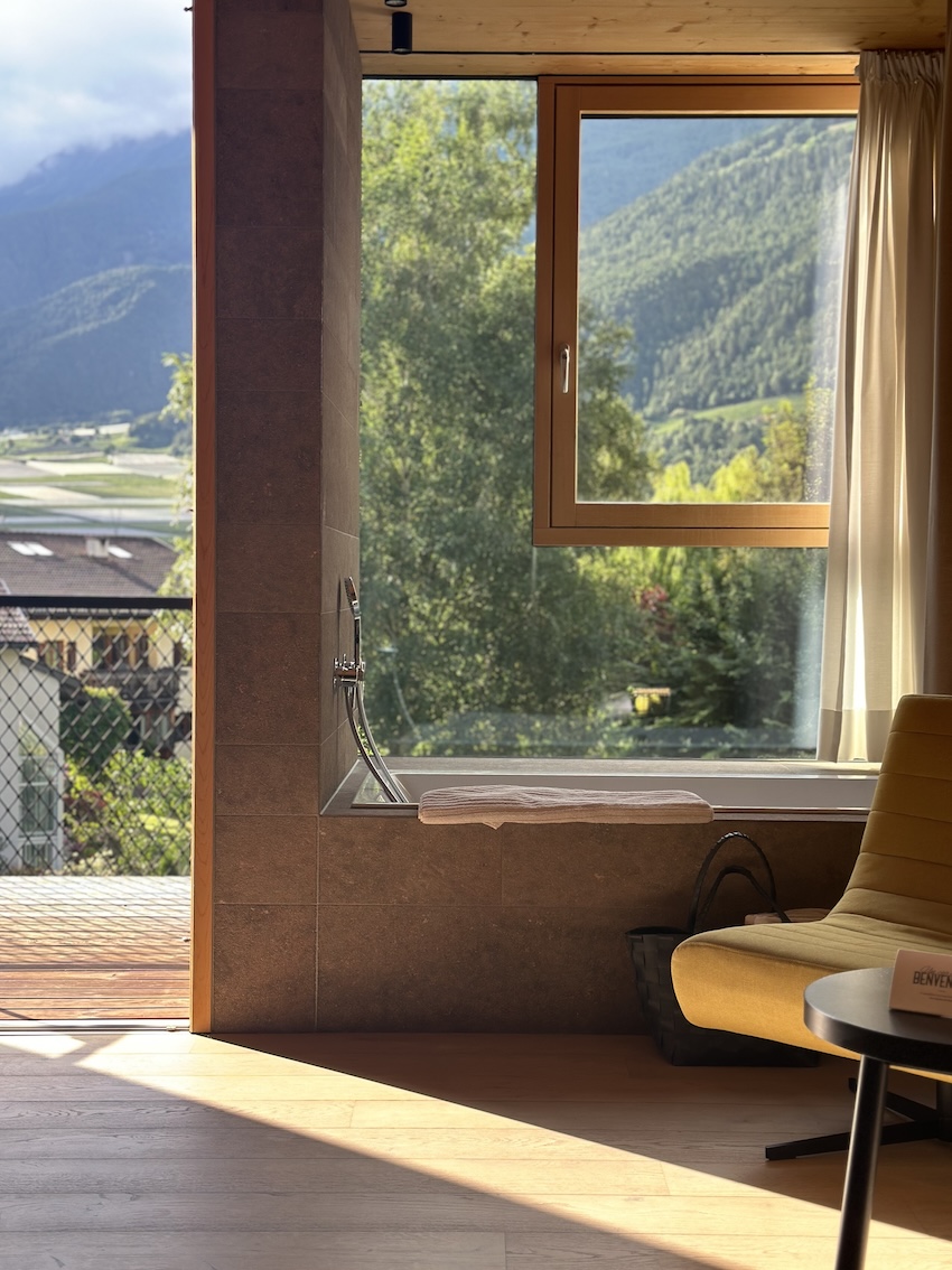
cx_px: 476
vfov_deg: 39.7
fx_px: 1761
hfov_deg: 30.3
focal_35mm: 48
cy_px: 635
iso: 80
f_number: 1.78
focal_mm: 6.86
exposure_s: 1/275
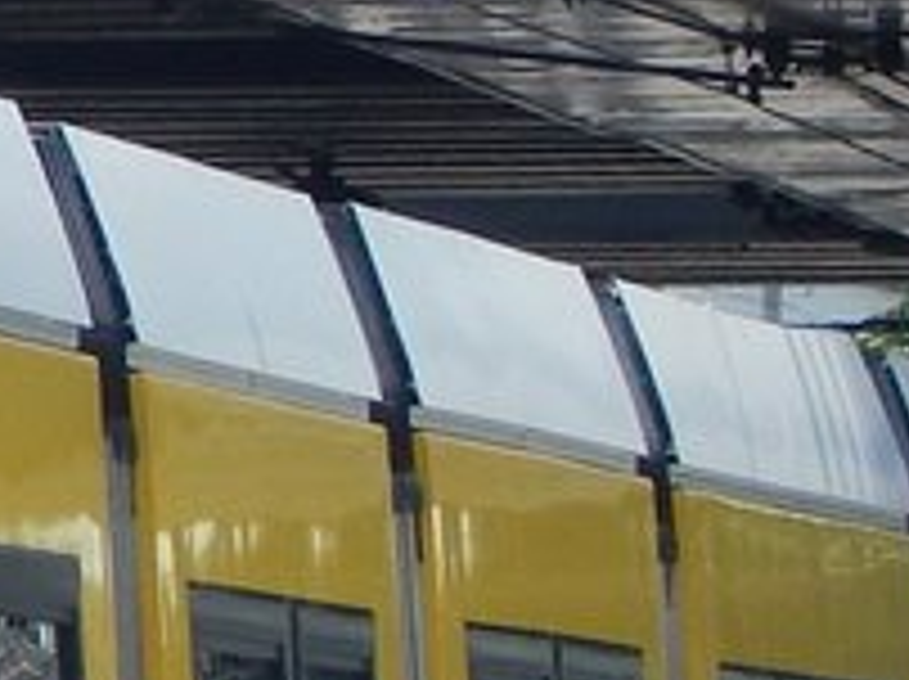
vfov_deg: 1.8
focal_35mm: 837
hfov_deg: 2.4
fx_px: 21953
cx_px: -1310
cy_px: 826
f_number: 4.9
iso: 125
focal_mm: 25.3
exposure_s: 1/400
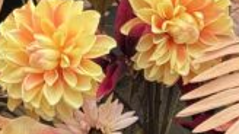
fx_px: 1615
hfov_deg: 8.5
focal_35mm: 255
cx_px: 118
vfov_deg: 4.7
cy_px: 252
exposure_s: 1/184
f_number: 1.78
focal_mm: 6.76
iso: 64
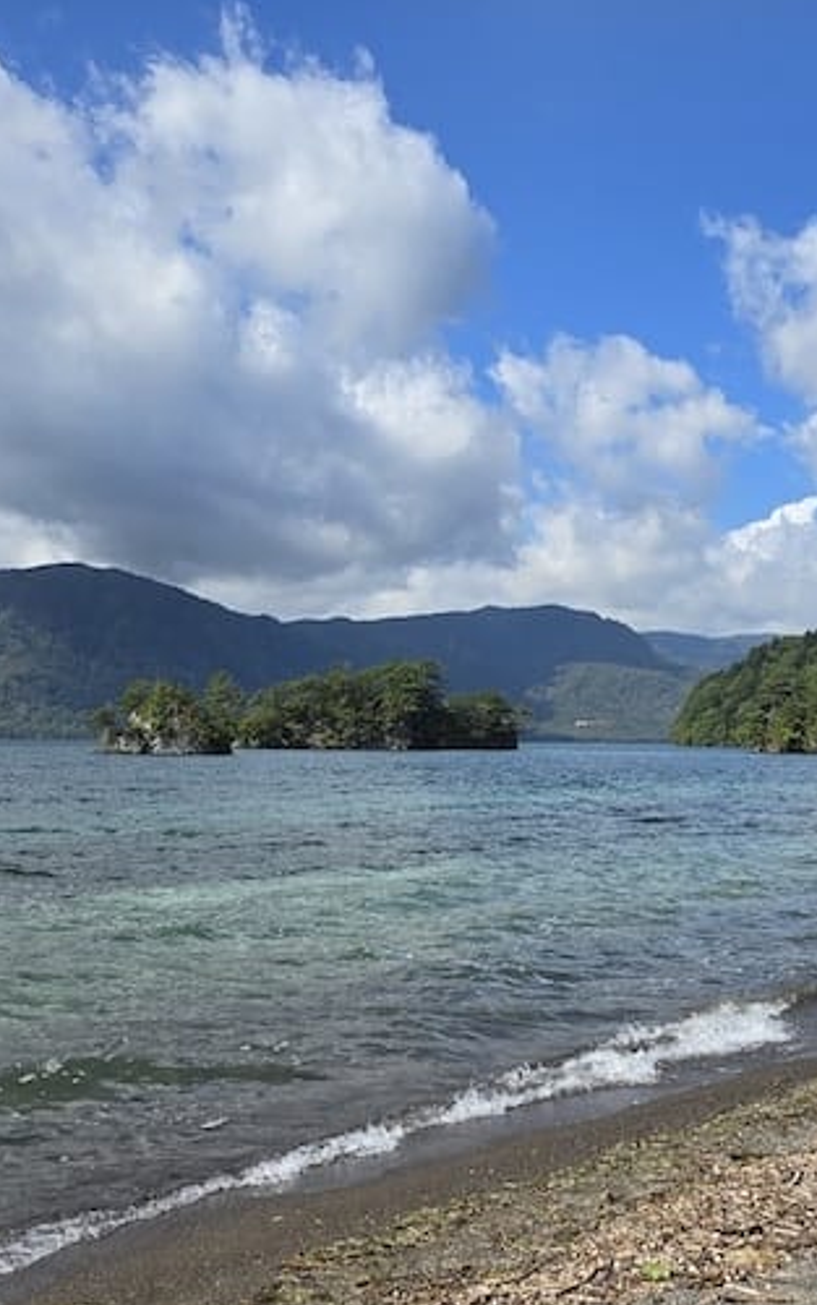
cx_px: 407
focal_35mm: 39
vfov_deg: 50.4
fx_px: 1388
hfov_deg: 32.8
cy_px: 676
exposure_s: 1/1002
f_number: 1.7
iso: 12
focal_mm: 6.3
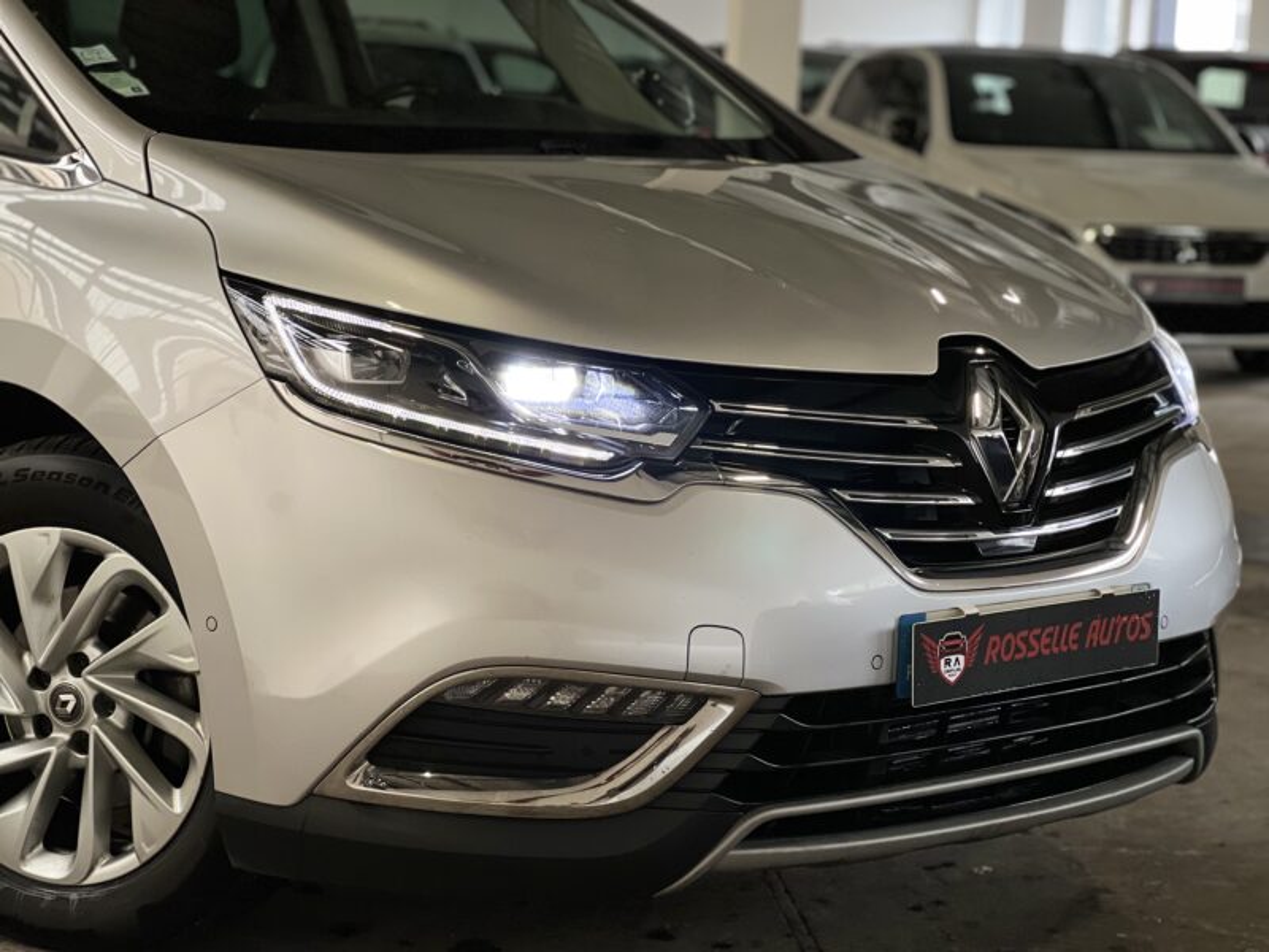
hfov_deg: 25.3
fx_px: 2823
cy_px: 476
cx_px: 634
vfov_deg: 19.1
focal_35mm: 77
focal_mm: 9
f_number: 2.8
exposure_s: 1/45
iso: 160
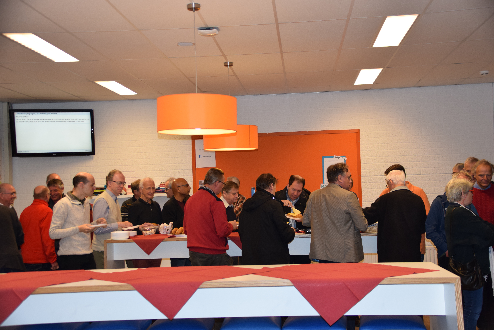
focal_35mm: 48
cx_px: 247
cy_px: 165
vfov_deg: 28.1
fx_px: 659
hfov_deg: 41.1
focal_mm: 32
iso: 800
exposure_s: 1/100
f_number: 5
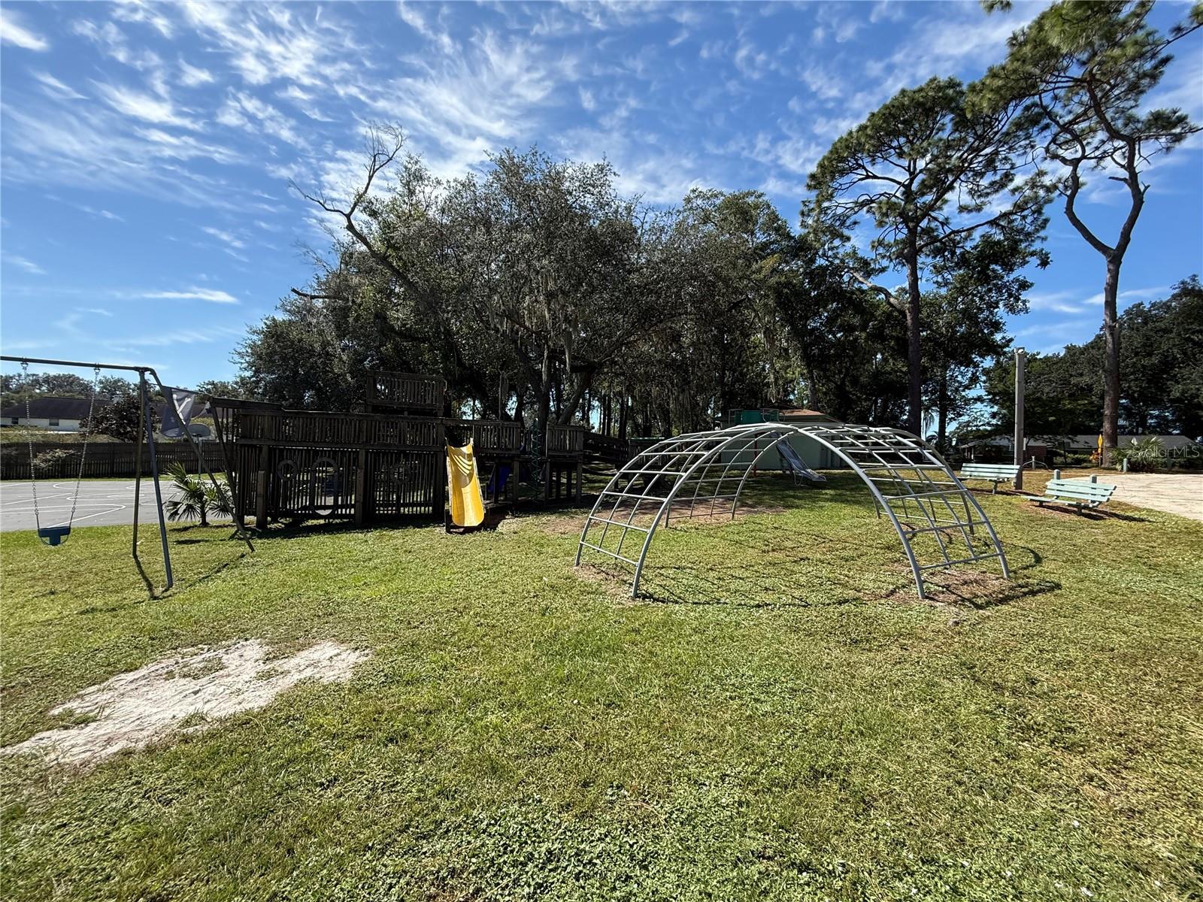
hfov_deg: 102.1
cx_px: 602
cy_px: 451
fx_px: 487
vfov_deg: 85.7
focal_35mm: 14
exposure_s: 1/1001
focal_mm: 2.22
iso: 64
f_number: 2.2
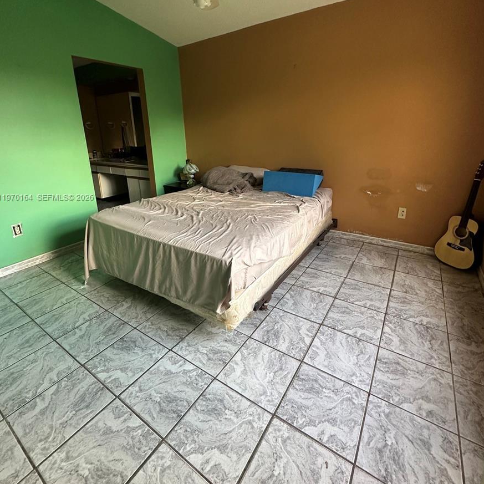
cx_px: 240
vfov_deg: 83.1
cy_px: 198
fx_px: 269
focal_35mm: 17
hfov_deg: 84.0
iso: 320
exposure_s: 1/80
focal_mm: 2.22
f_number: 2.2
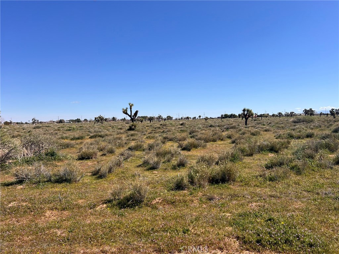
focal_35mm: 26
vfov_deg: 53.1
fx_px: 255
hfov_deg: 67.3
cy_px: 127
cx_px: 170
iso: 50
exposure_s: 1/6211
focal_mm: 5.7
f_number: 1.5
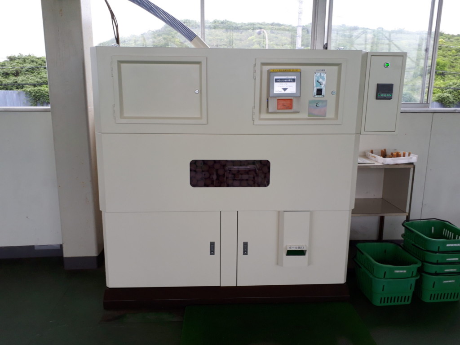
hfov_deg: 65.3
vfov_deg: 51.4
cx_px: 230
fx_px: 359
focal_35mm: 27
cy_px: 172
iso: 40
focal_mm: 3.6
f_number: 1.9
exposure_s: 1/111
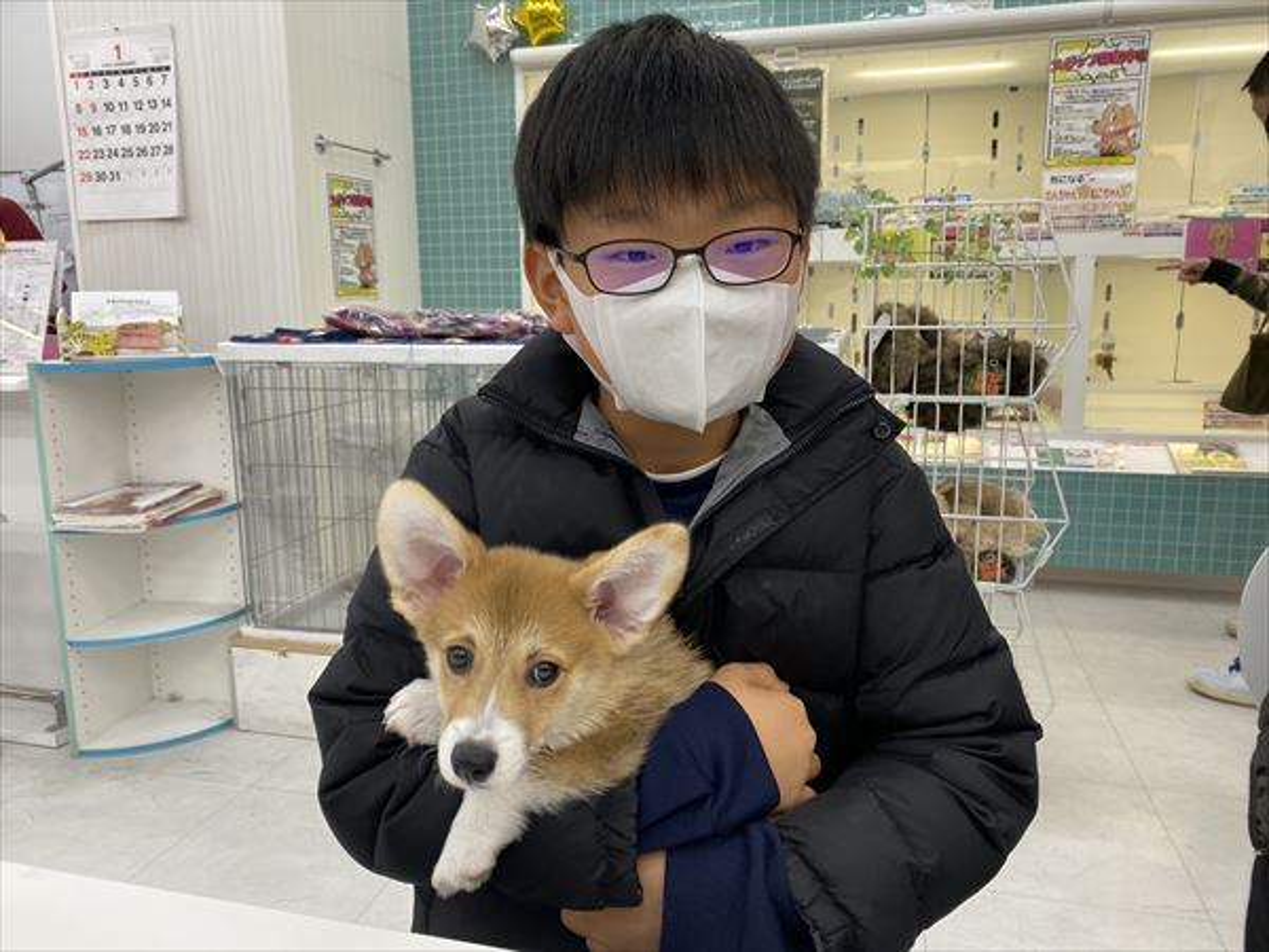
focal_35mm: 26
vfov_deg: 53.1
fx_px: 953
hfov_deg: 67.3
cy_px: 476
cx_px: 634
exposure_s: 1/120
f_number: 1.8
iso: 125
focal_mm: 4.25
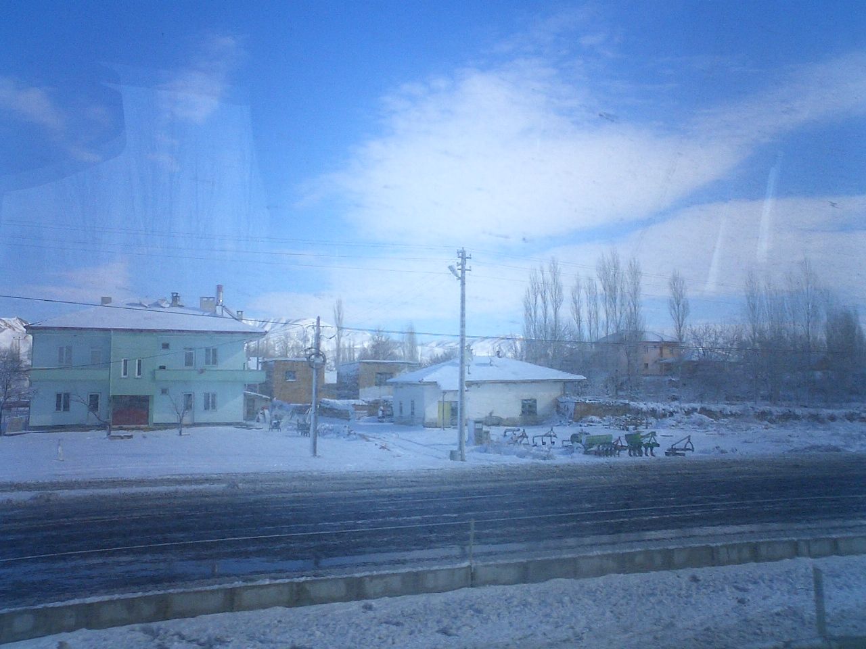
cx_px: 433
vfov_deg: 38.7
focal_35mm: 37
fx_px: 926
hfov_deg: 50.1
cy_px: 324
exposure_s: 1/1000
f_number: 3.5
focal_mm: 5.6
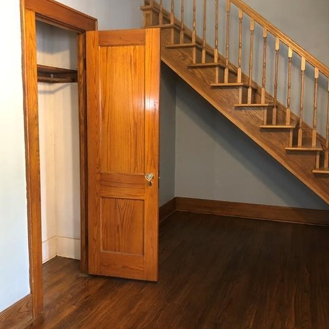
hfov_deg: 48.4
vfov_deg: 48.4
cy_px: 152
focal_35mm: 34
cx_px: 162
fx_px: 366
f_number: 1.8
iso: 100
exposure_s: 1/12
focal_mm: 4
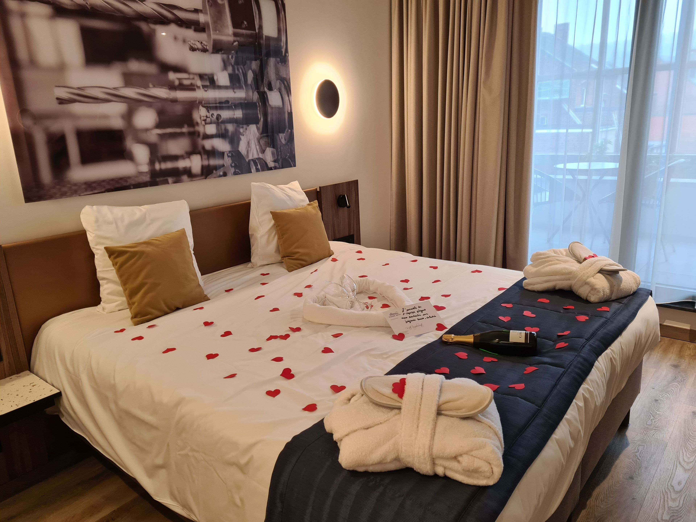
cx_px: 348
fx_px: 523
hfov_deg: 67.3
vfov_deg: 53.1
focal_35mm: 26
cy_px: 261
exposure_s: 1/50
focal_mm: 5.4
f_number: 1.8
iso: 200
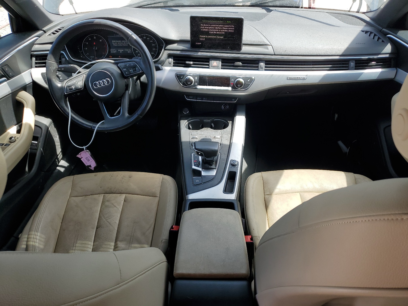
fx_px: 306
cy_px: 153
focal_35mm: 26
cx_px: 204
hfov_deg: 67.3
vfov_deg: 53.1
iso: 50
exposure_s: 1/435
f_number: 1.5
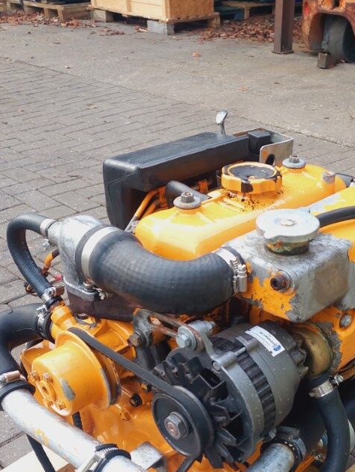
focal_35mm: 39
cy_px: 368
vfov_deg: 45.7
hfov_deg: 36.3
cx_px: 251
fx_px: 533
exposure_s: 1/100
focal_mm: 5.23
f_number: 1.8
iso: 80
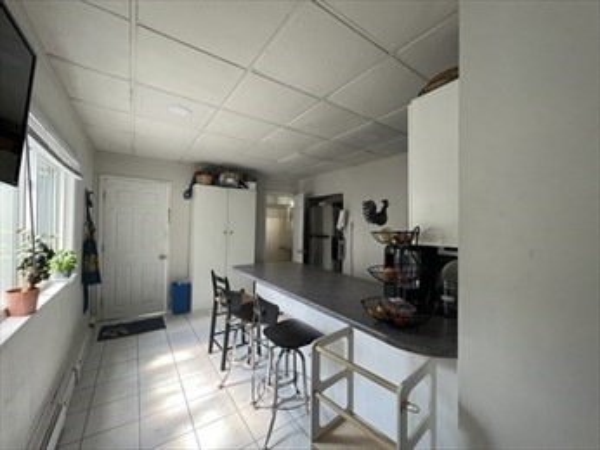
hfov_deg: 106.1
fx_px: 225
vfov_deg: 90.0
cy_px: 225
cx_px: 300
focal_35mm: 13
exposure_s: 1/60
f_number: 1.8
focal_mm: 1.57
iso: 160
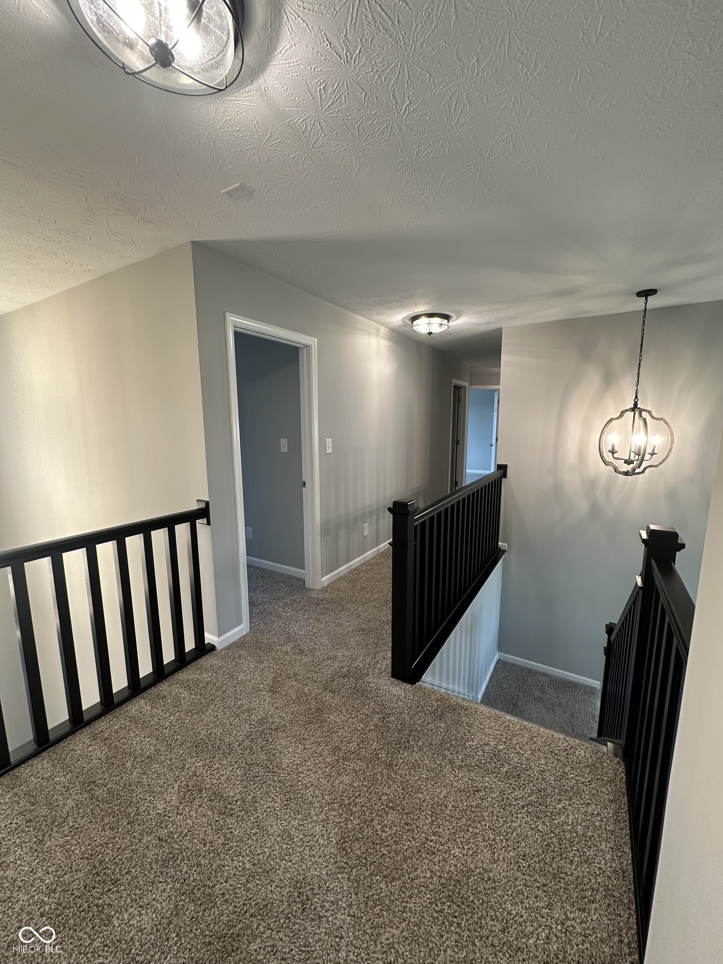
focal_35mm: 14
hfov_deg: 85.7
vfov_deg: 102.1
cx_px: 362
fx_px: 390
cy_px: 482
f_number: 2.2
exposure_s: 1/60
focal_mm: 2.22
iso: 160
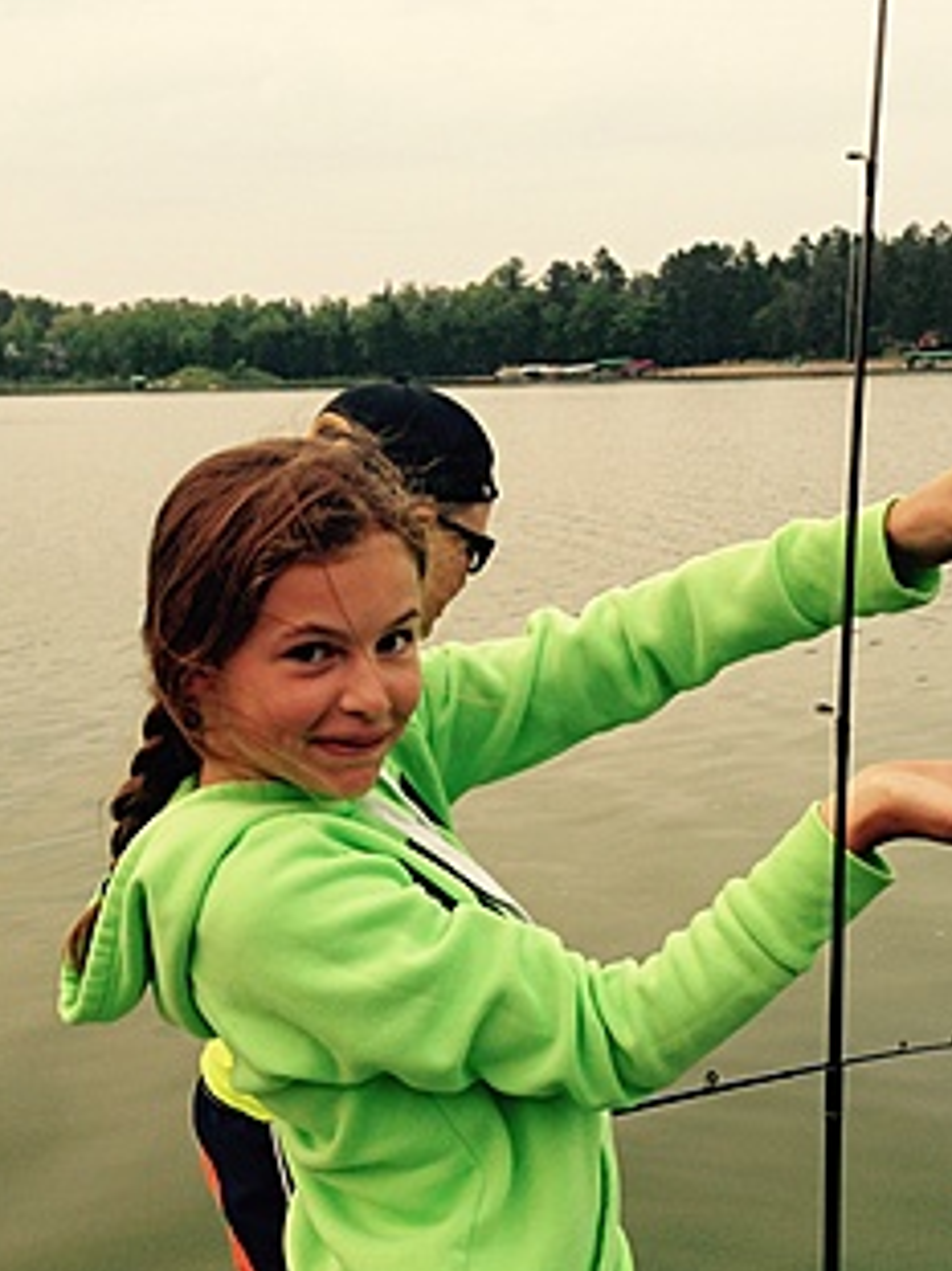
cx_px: 486
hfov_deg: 28.5
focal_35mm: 51
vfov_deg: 37.1
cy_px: 842
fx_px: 1871
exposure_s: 1/60
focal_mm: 4.12
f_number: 2.4
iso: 50
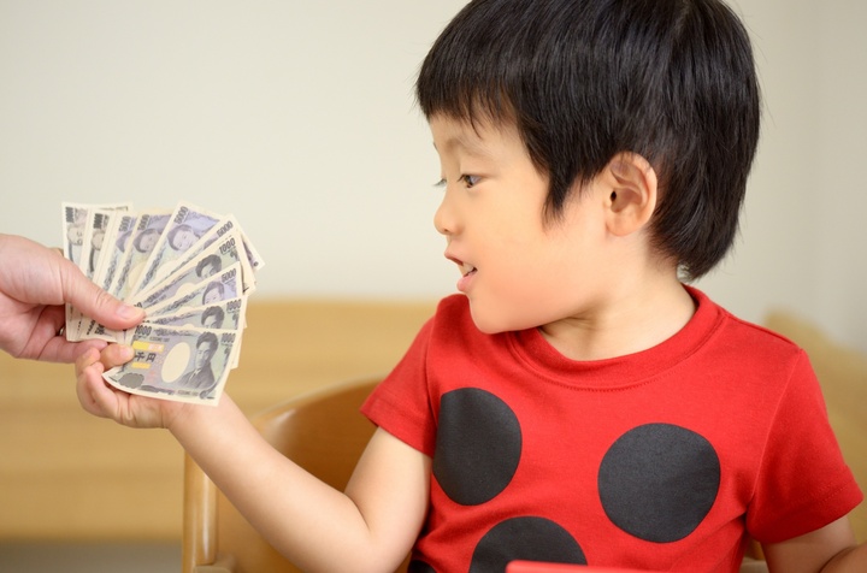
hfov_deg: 22.7
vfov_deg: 15.1
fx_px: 2162
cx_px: 434
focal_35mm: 90
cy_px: 286
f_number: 2.2
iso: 400
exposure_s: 1/100
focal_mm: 60
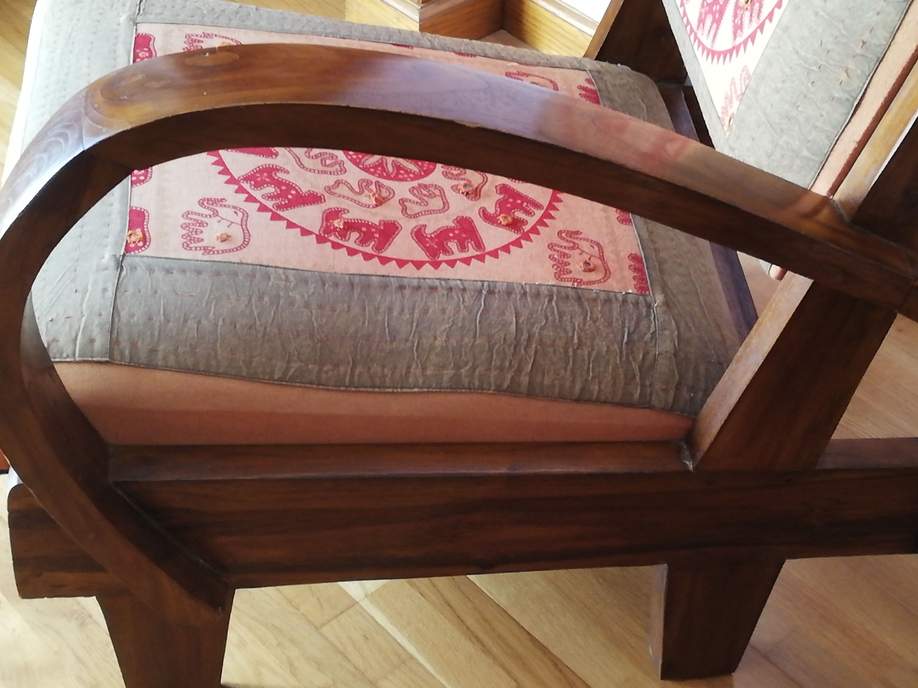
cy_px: 344
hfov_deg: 30.7
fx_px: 1671
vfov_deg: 23.3
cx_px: 459
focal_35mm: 63
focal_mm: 3.81
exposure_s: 1/20
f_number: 2.2
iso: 500
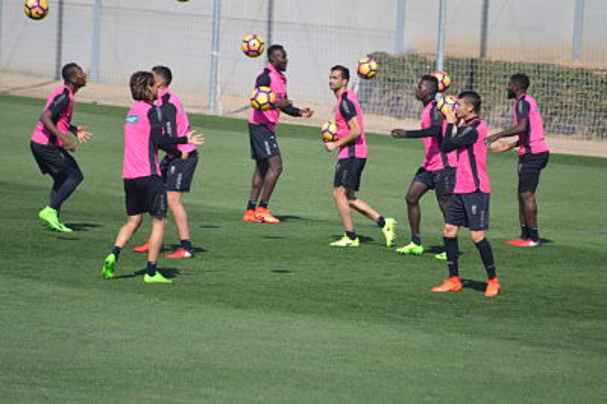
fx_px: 7581
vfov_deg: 3.0
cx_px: 304
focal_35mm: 450
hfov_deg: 4.6
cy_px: 202
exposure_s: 1/2000
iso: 400
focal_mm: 300
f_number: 5.6
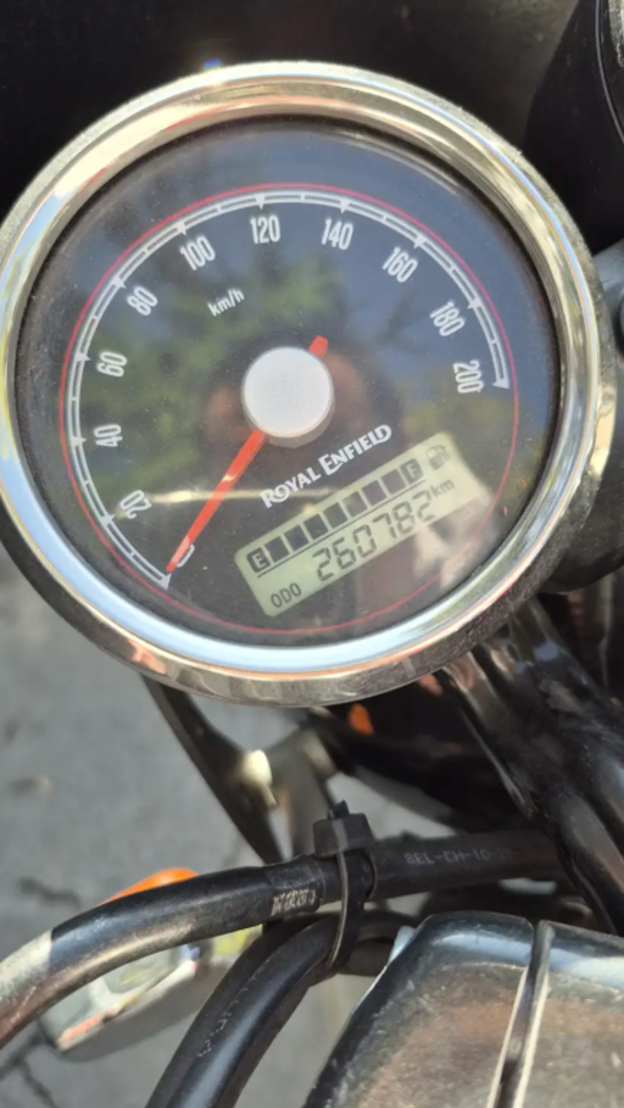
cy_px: 542
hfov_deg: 44.4
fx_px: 764
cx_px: 295
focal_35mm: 26
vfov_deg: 71.9
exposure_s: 1/186
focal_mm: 5.4
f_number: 1.8
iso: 25
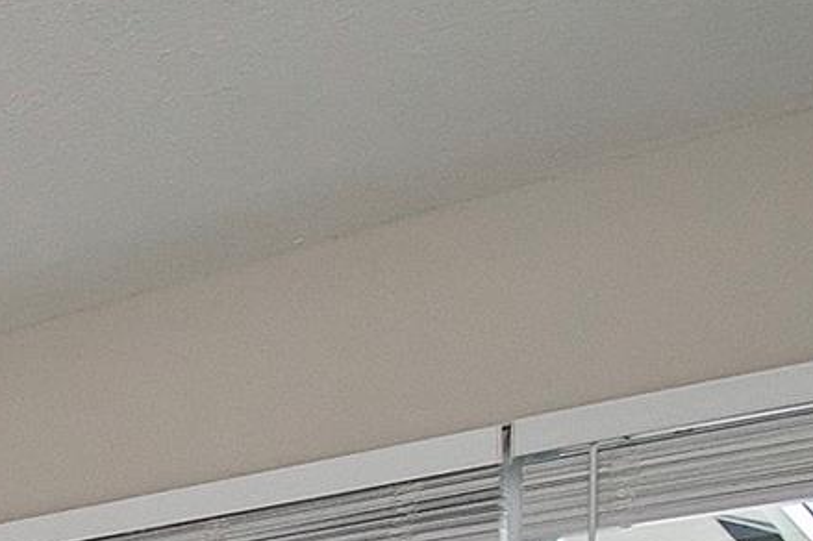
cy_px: 988
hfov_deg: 20.5
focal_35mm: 70
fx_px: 1580
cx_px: -643
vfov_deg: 16.2
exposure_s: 1/200
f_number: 8
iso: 800
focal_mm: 10
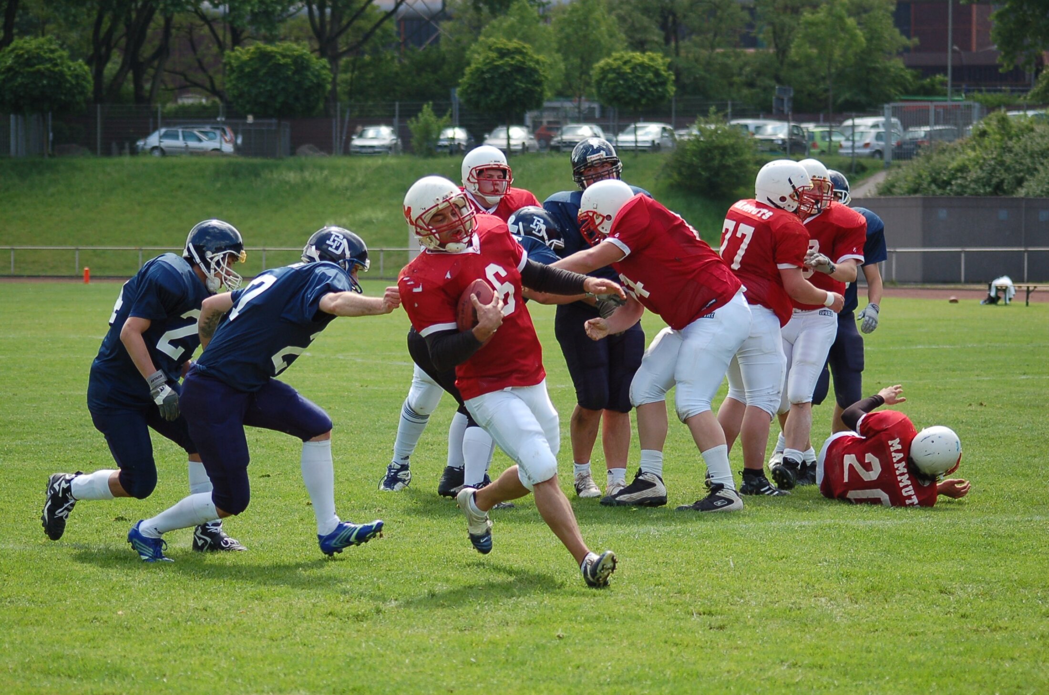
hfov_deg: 15.9
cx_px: 524
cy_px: 348
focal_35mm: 129
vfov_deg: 10.6
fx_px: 3752
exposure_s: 1/1000
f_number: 4
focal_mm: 86
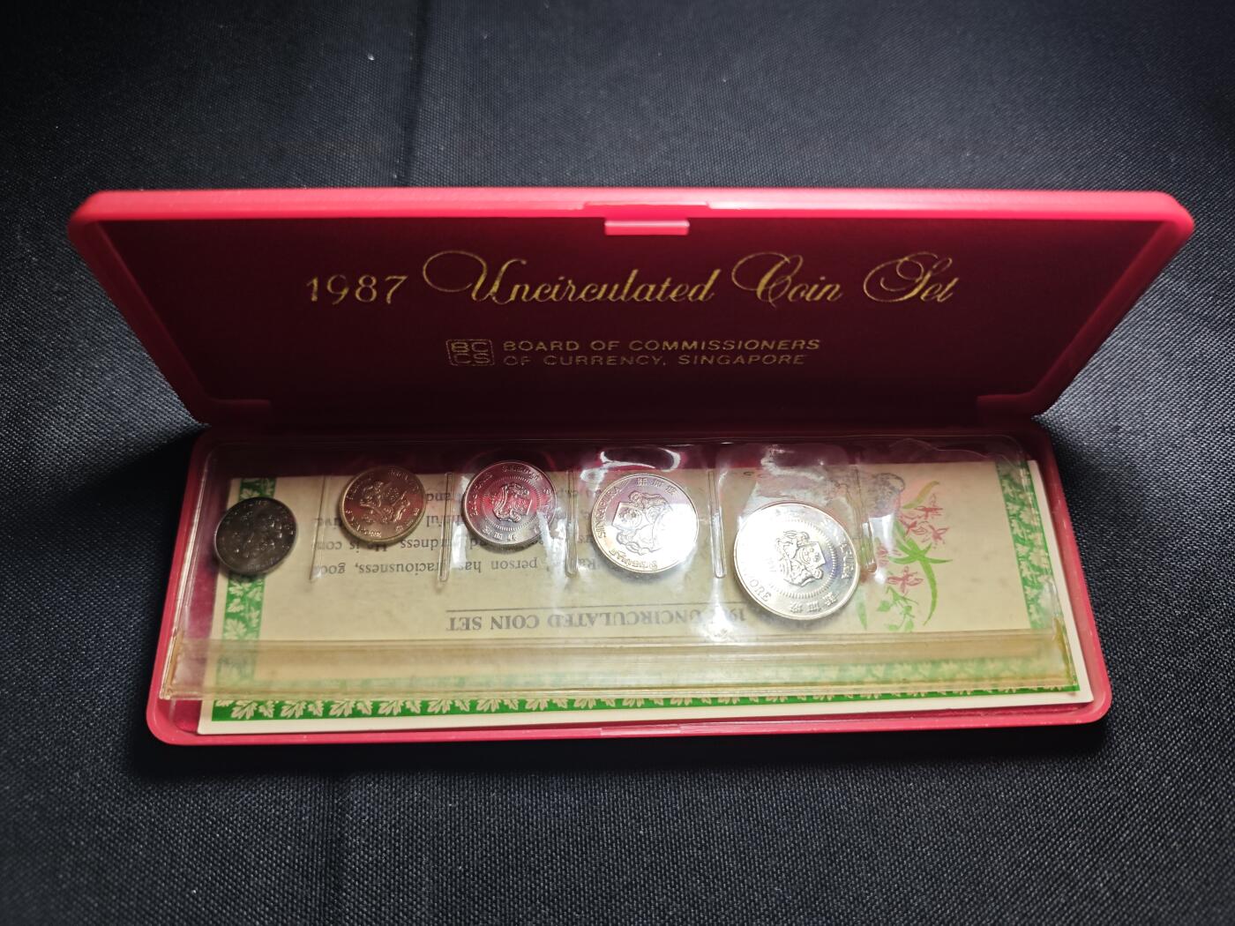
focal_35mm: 24
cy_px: 463
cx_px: 618
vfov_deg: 56.8
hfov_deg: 71.6
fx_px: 856
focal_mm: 5.84
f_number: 1.6
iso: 80
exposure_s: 1/75.3
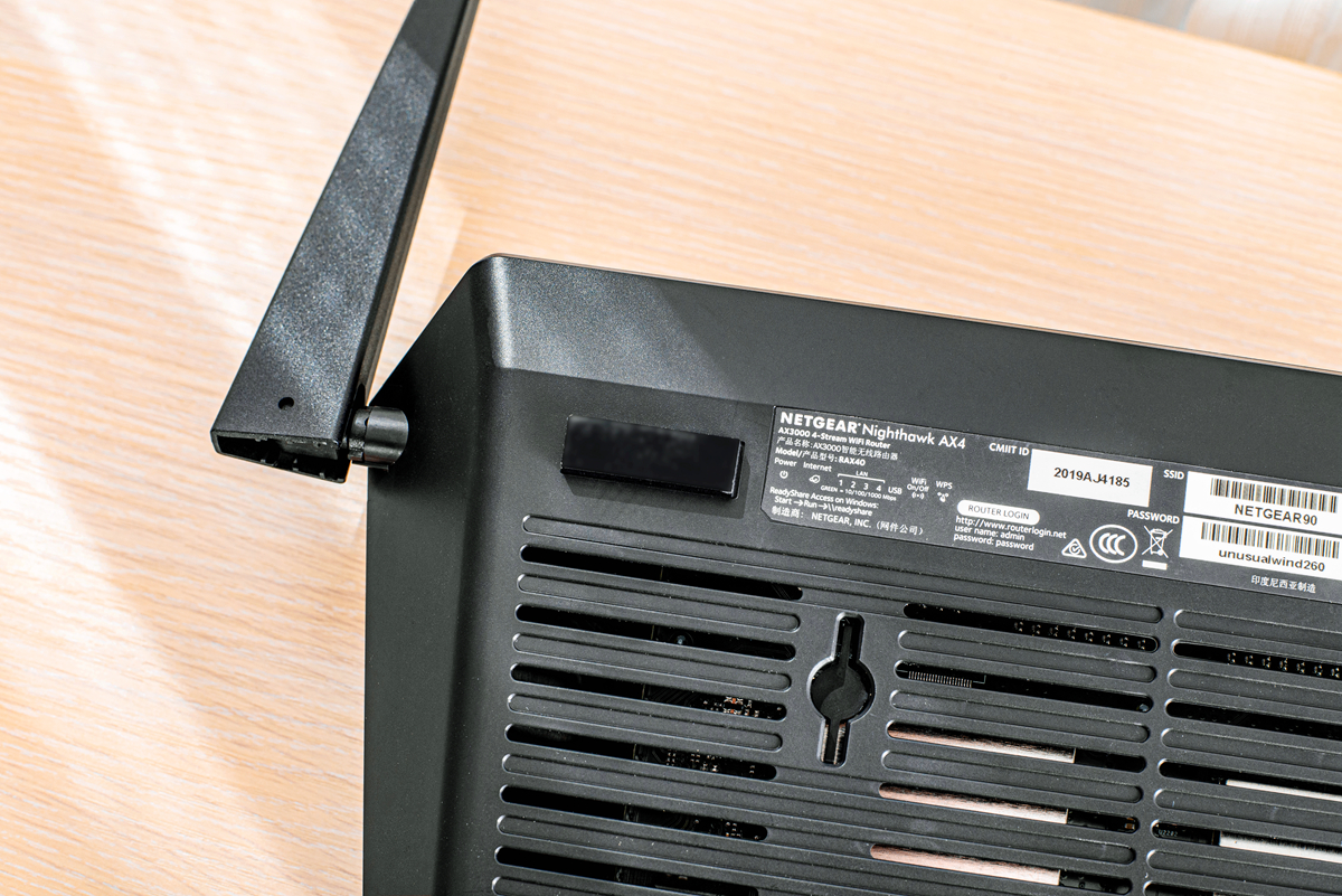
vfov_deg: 27.0
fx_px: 1864
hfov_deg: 39.6
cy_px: 448
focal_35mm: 50
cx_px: 671
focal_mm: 50
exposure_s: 1/100
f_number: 11
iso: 400
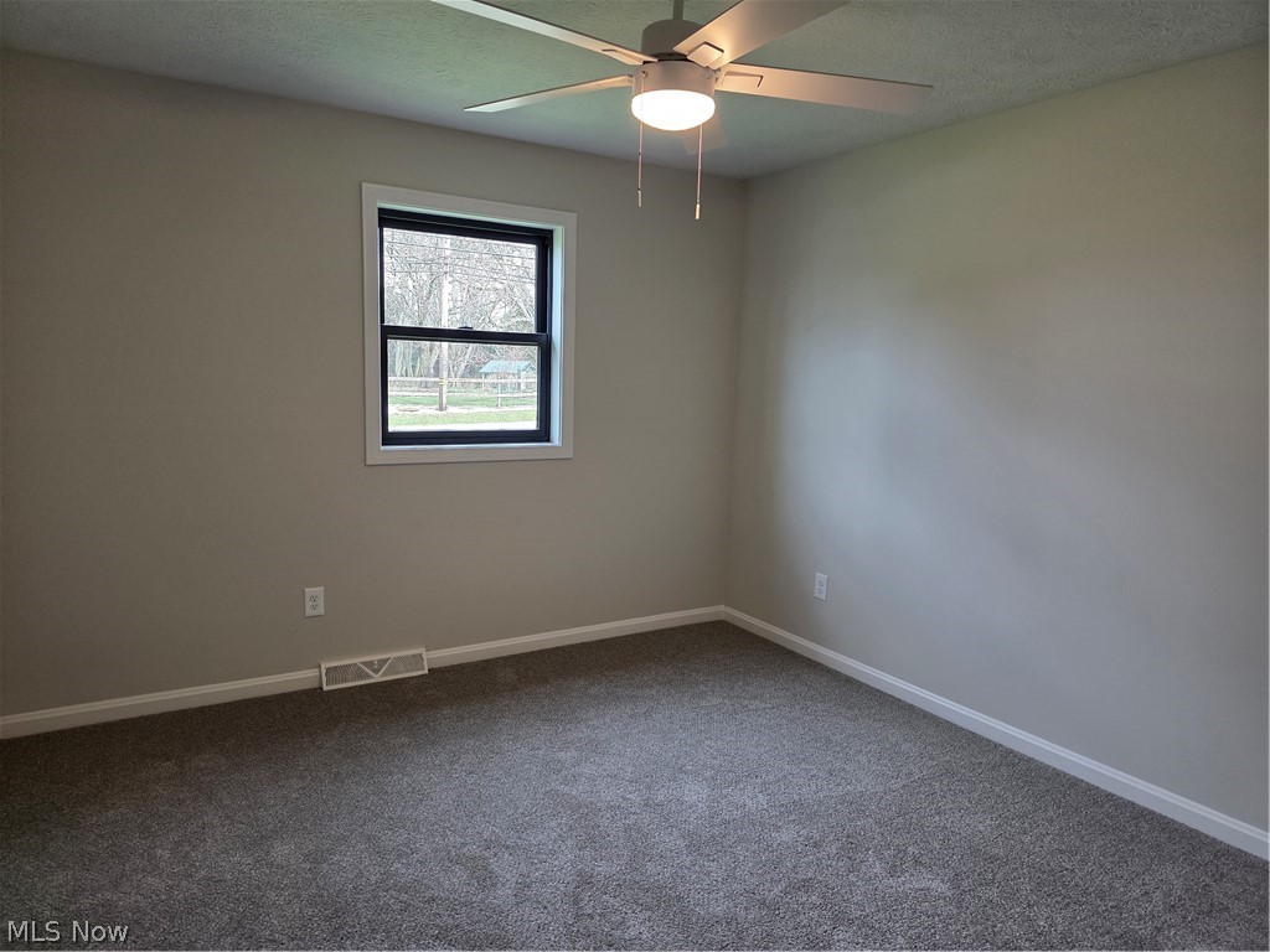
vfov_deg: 58.9
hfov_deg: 73.9
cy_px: 476
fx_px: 844
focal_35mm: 23
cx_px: 635
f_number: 1.7
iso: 125
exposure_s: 1/120
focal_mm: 6.3
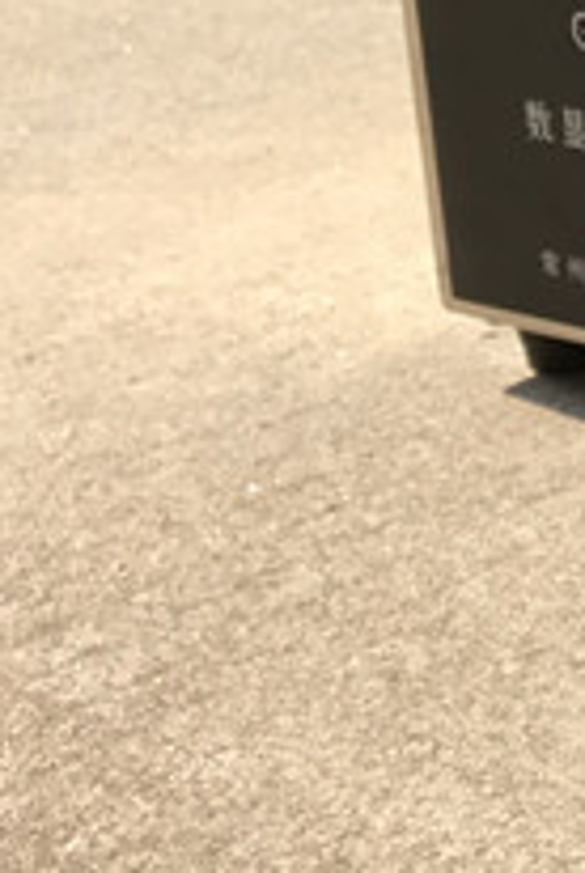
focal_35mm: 110
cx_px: 1344
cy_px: 316
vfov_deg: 18.5
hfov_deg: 10.8
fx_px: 2672
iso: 20
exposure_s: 1/1368
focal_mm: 3.99
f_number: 1.8
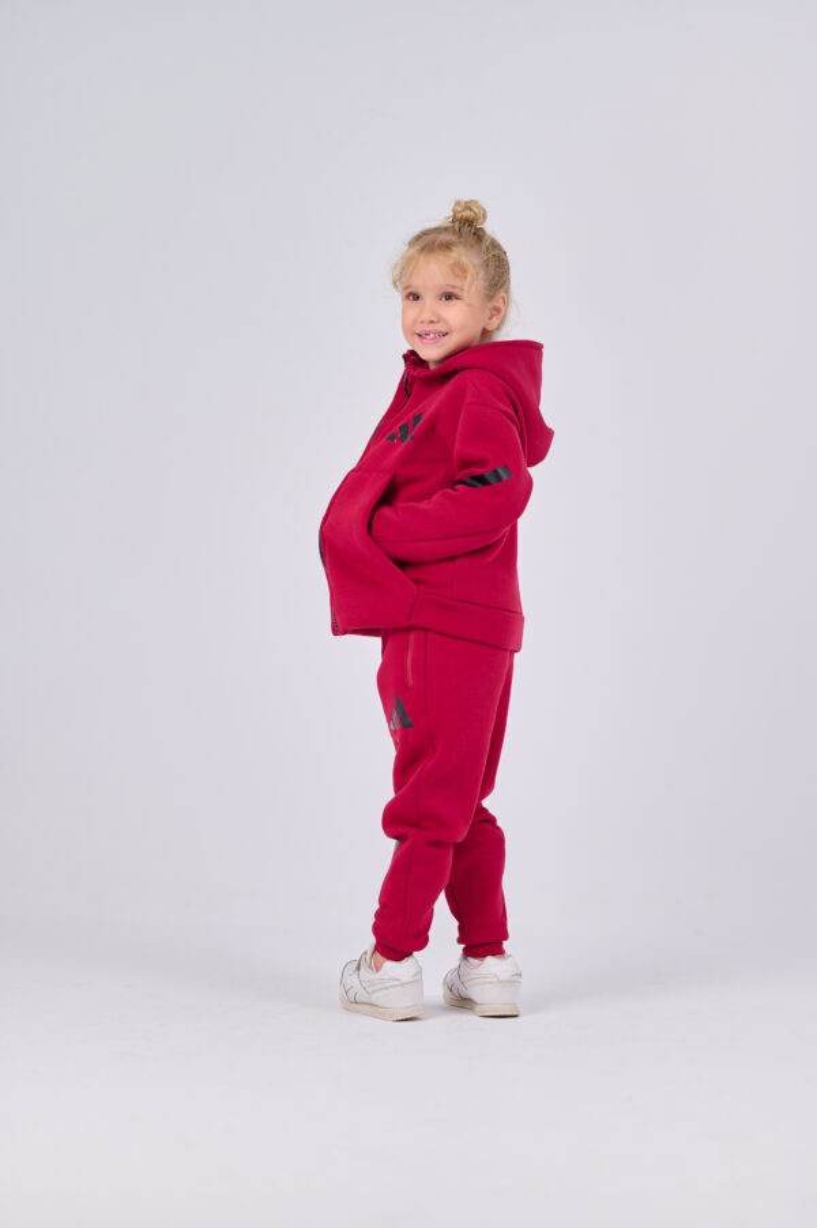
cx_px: 408
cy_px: 614
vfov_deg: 23.9
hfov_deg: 16.0
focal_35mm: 85
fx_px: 2898
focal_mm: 85
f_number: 2
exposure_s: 1/640
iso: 800
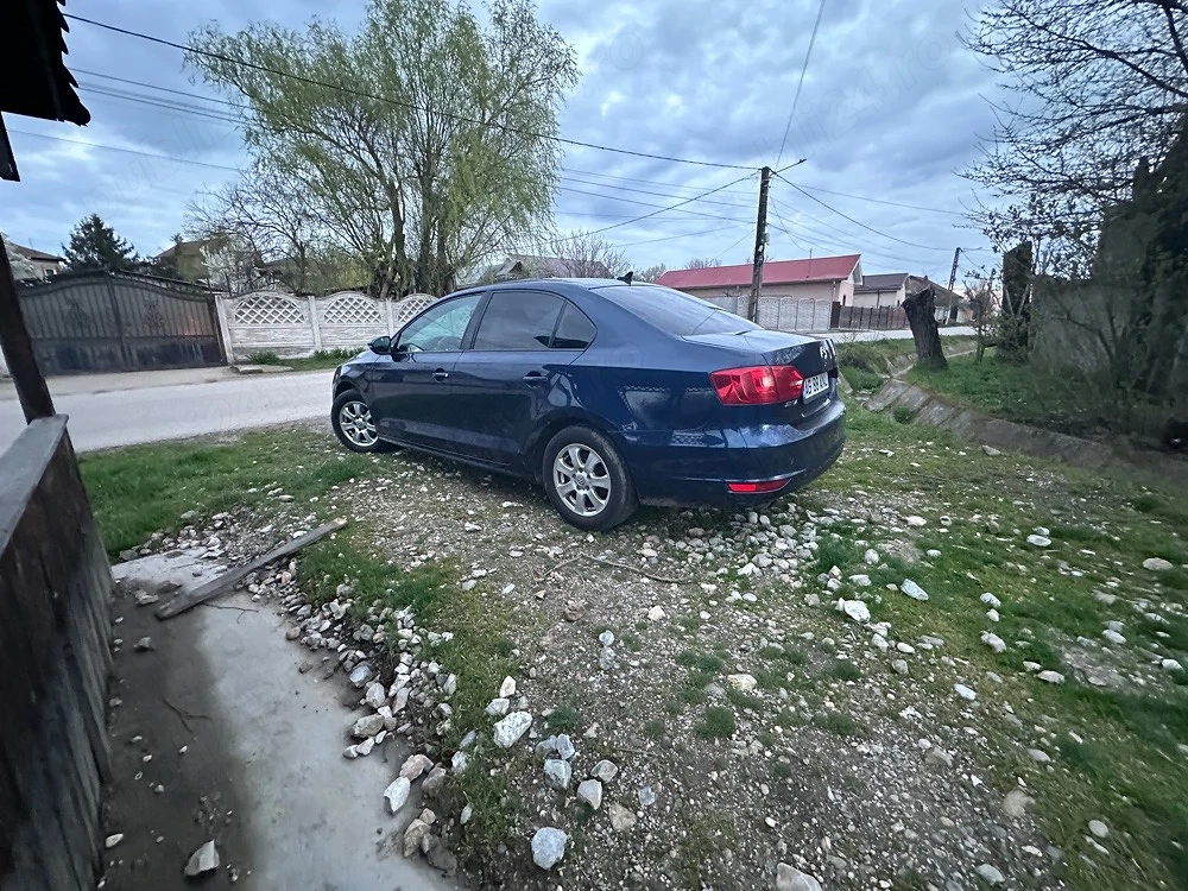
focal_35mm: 14
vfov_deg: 85.7
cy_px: 446
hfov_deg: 102.1
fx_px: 480
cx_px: 594
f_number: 2.2
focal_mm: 2.22
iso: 1000
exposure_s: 1/34
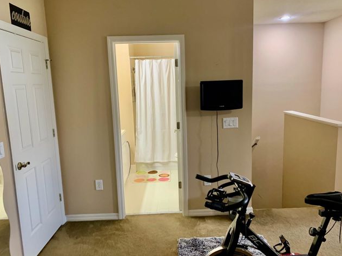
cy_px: 131
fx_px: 286
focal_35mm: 29
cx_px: 183
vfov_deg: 48.2
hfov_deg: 61.6
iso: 320
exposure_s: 1/60
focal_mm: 4.25
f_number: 1.8
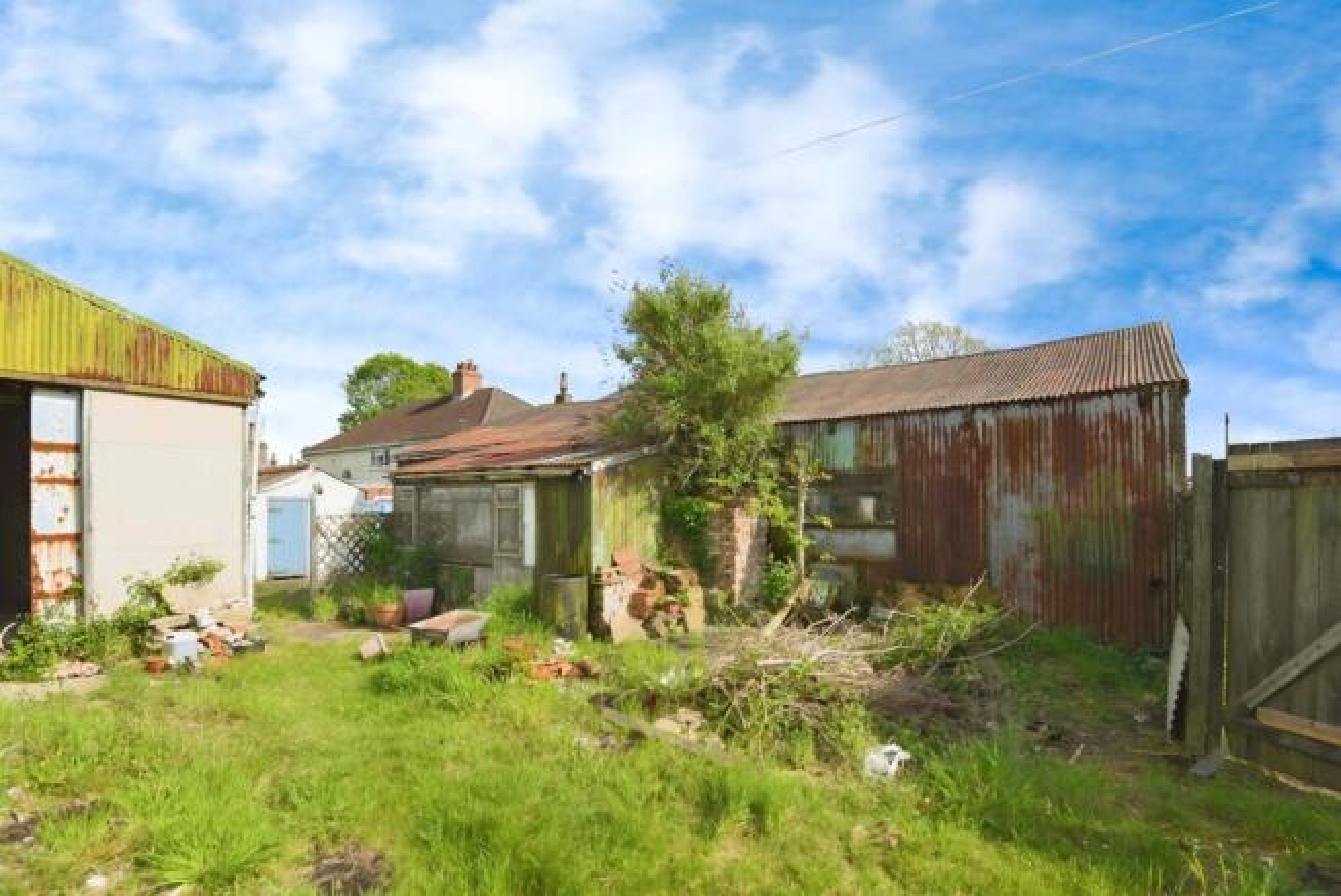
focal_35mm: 16
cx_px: 670
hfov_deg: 96.7
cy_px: 448
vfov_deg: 73.8
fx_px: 596
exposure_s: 1/250
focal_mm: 16
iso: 100
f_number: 8
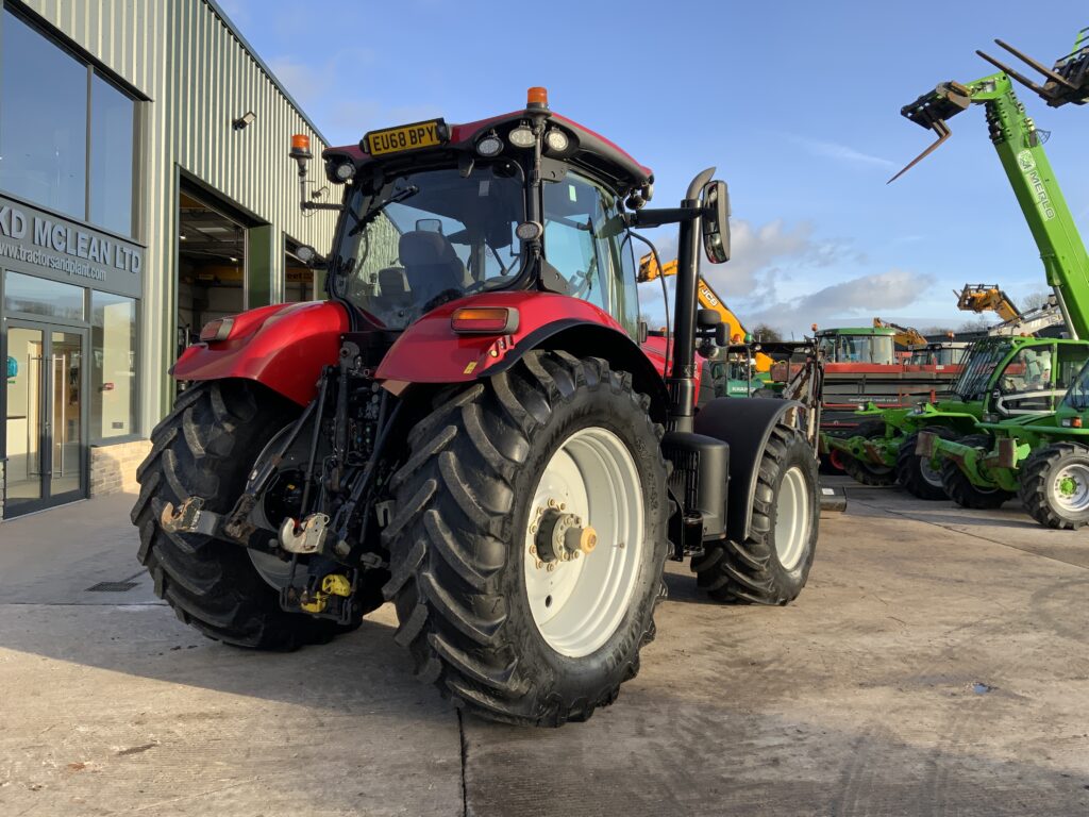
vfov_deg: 48.2
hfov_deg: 61.7
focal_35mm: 29
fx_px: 912
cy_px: 408
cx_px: 544
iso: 16
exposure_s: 1/524
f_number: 1.8
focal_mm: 3
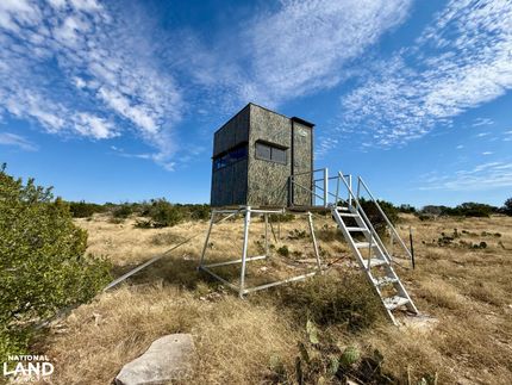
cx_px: 256
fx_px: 207
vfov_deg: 85.7
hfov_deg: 102.0
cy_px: 192
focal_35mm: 14
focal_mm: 2.22
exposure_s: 1/2320
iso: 50
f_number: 2.2
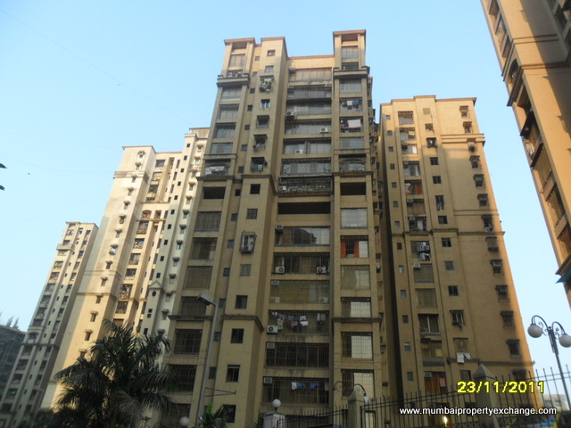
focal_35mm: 27
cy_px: 214
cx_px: 286
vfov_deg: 51.4
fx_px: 445
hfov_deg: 65.3
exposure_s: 1/180
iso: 100
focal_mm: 4.9
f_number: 3.5
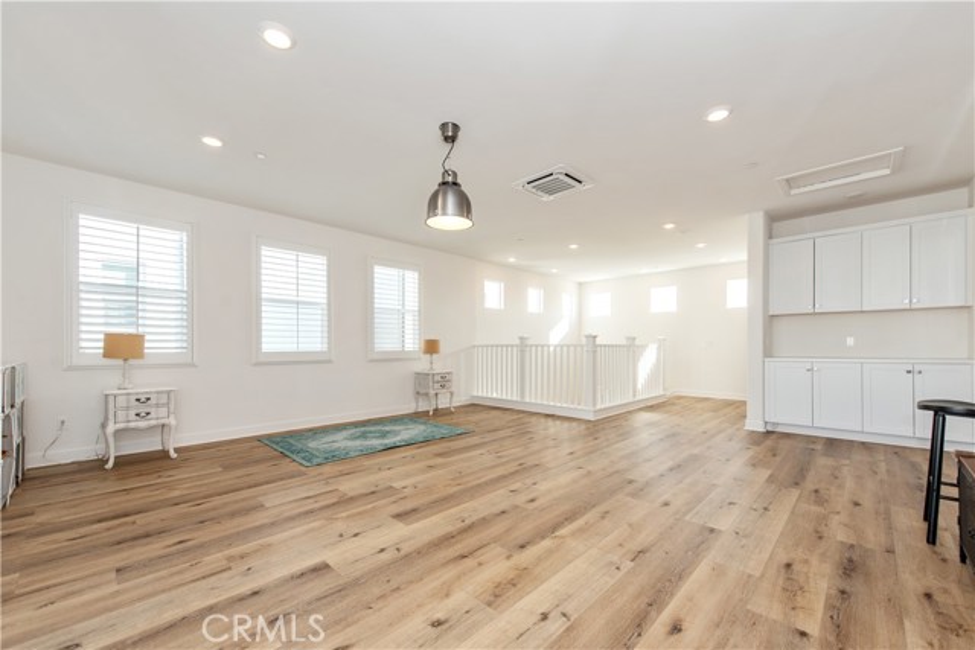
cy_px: 325
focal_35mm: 14
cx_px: 488
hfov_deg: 104.2
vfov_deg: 81.2
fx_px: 379
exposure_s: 1/125
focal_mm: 14
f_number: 5.6
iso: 250
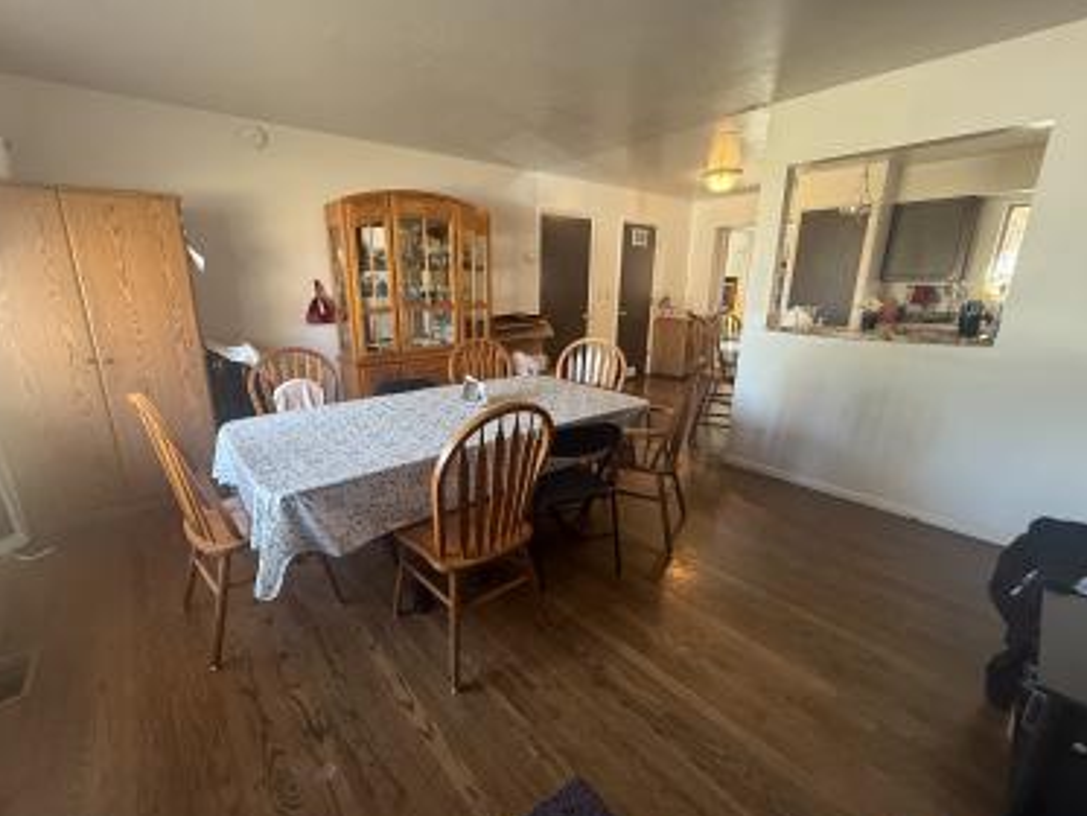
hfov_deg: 98.0
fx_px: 471
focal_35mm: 15
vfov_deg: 81.8
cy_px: 411
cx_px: 510
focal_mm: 2.22
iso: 320
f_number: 2.2
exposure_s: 1/60
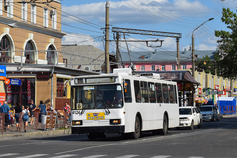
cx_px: 118
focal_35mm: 82
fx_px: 543
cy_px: 79
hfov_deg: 24.6
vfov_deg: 16.6
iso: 200
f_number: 11
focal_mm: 55
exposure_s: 1/500
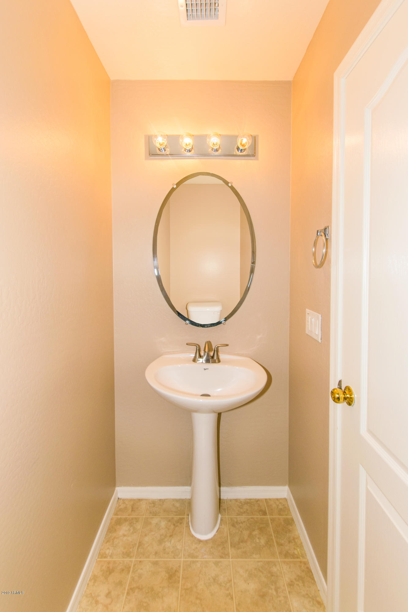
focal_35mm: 15
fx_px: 255
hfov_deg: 77.3
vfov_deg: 100.4
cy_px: 306
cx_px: 204
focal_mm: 10
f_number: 7.1
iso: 100
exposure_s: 1/60
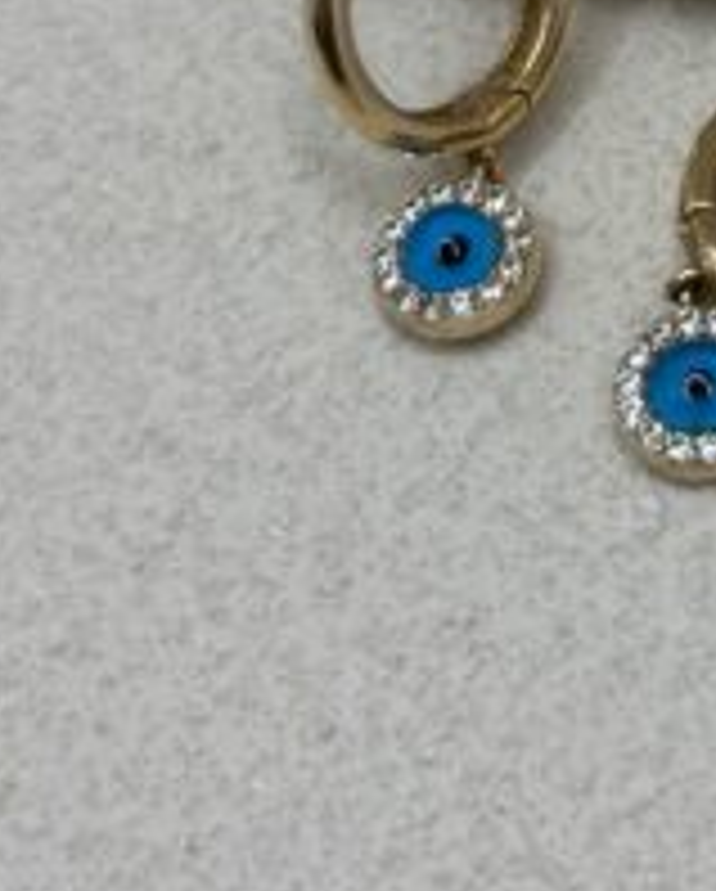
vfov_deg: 15.1
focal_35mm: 126
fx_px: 3330
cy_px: 74
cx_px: 684
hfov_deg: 12.2
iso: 80
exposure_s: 1/1062
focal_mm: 6.86
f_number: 1.78
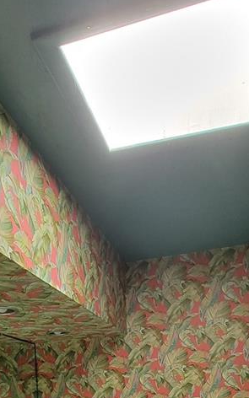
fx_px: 380
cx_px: 107
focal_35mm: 35
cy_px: 457
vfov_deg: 41.4
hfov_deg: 36.2
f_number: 2.2
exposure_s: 1/60
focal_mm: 2.2
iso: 200
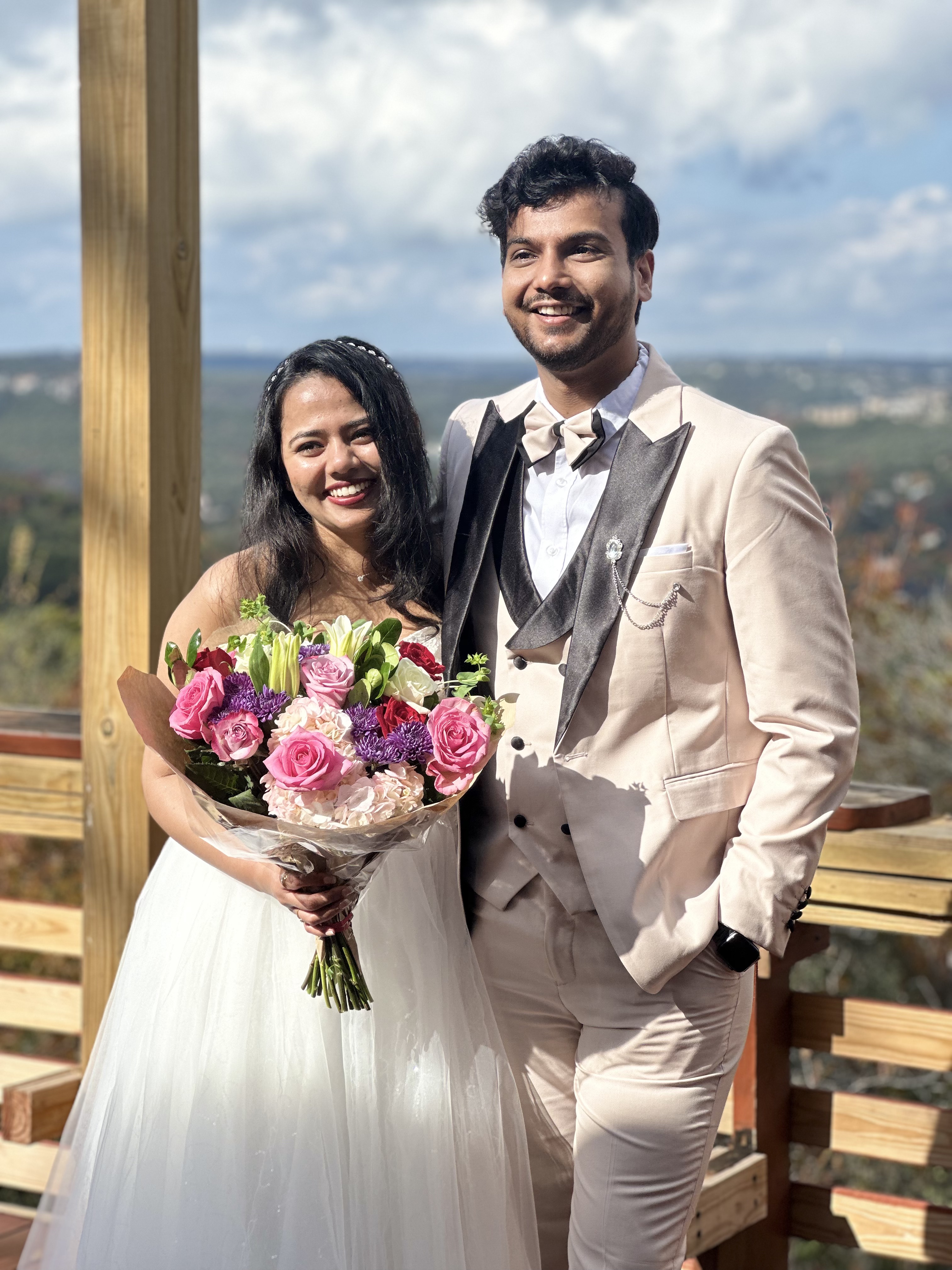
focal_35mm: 77
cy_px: 635
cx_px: 476
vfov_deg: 25.3
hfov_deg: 19.1
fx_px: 2824
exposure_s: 1/619
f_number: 2.8
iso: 32
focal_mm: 9
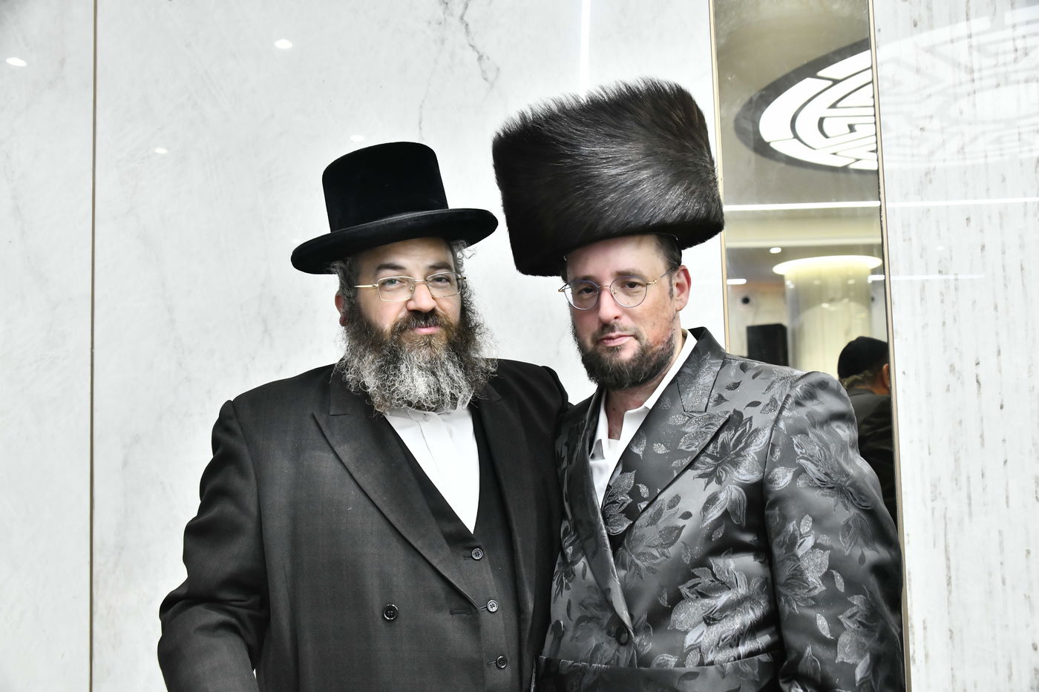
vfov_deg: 38.9
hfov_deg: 55.8
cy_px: 346
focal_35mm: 34
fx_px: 981
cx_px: 520
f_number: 5
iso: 3200
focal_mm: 34
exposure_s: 1/125
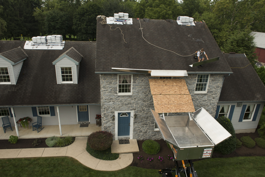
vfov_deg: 53.2
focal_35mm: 24
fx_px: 177
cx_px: 132
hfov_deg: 73.7
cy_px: 88
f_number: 8
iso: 400
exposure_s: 1/200
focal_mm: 24
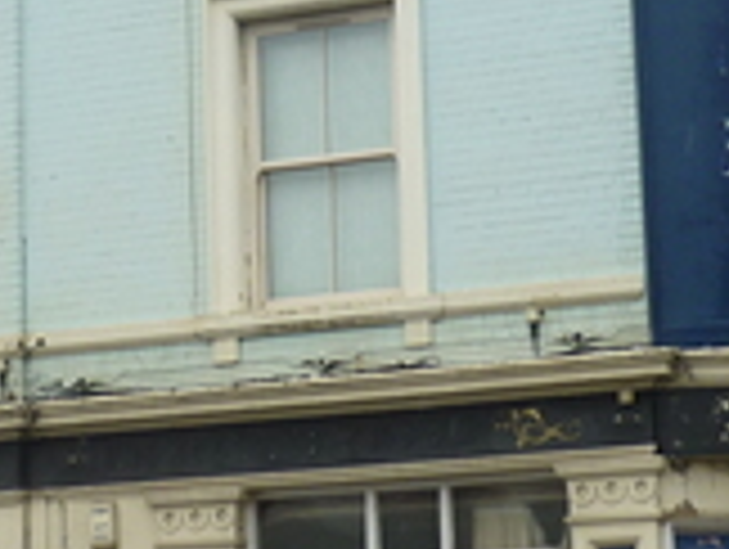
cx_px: 166
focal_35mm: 130
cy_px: 212
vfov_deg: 11.4
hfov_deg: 15.1
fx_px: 2742
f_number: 2.8
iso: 80
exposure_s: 1/320
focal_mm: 5.5
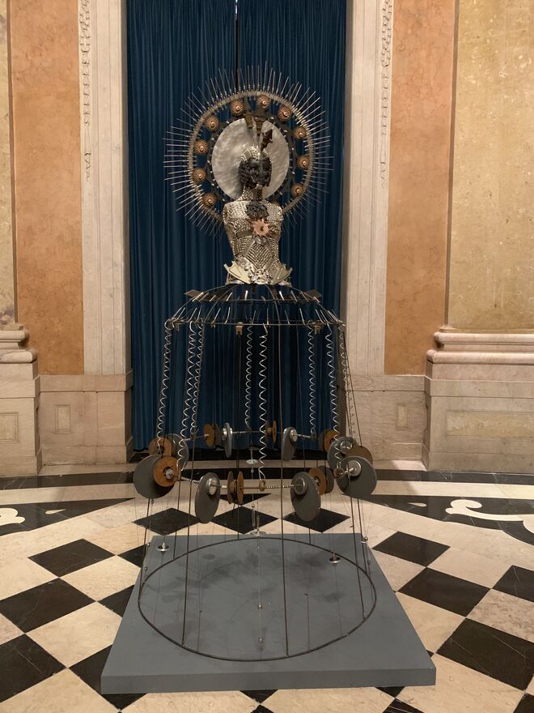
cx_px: 267
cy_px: 356
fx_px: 535
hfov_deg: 53.1
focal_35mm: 26
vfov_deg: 67.3
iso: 640
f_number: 1.8
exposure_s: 1/25
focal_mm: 4.25
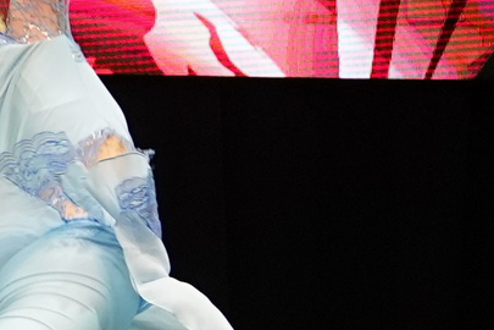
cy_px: 73
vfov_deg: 2.1
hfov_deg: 3.1
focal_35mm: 663
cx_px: -731
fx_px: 9097
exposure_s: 1/400
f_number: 2.8
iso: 1000
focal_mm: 70
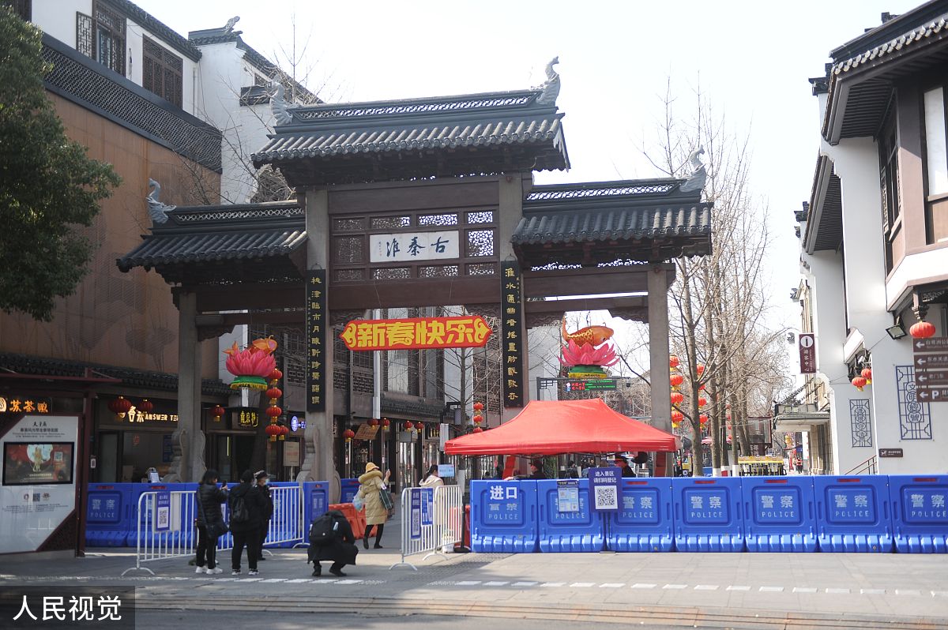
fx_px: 1184
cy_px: 315
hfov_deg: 43.6
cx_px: 474
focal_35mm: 45
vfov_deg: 29.8
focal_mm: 45
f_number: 2.8
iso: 200
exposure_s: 1/1250
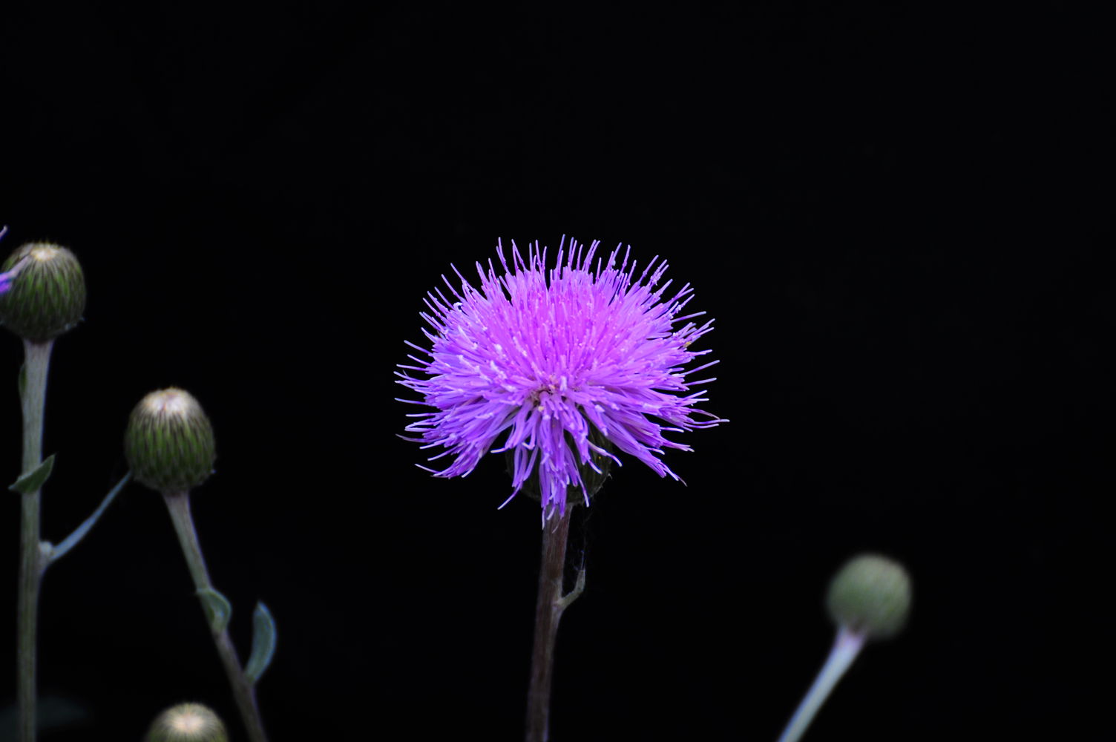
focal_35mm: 450
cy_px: 371
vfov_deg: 3.0
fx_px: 13938
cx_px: 558
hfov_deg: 4.6
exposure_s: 1/125
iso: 200
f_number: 5.6
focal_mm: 300
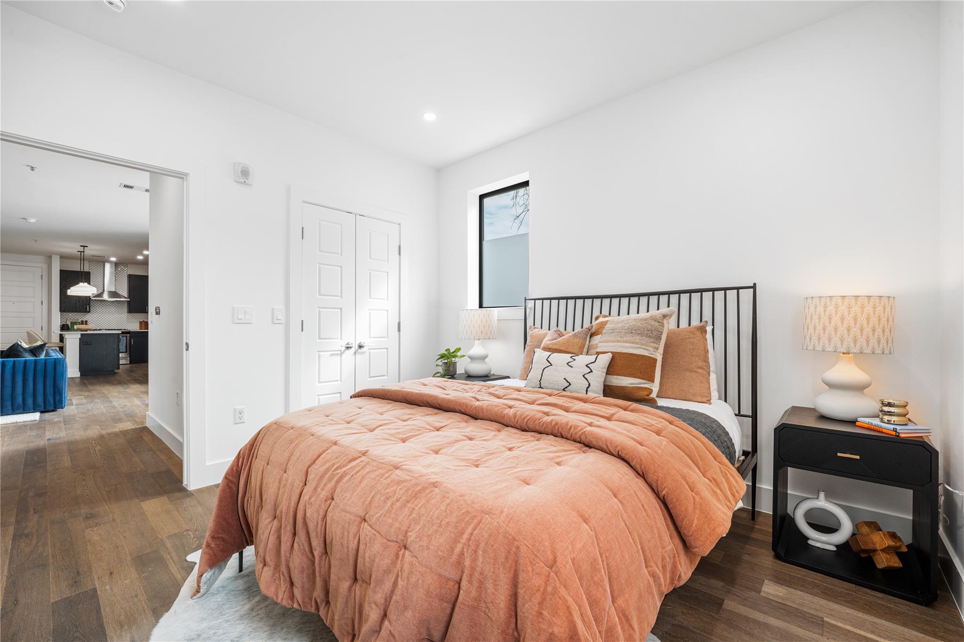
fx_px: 375
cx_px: 482
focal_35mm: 14
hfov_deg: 104.3
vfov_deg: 81.2
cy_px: 321
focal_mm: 14
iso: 320
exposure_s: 1/3
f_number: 8
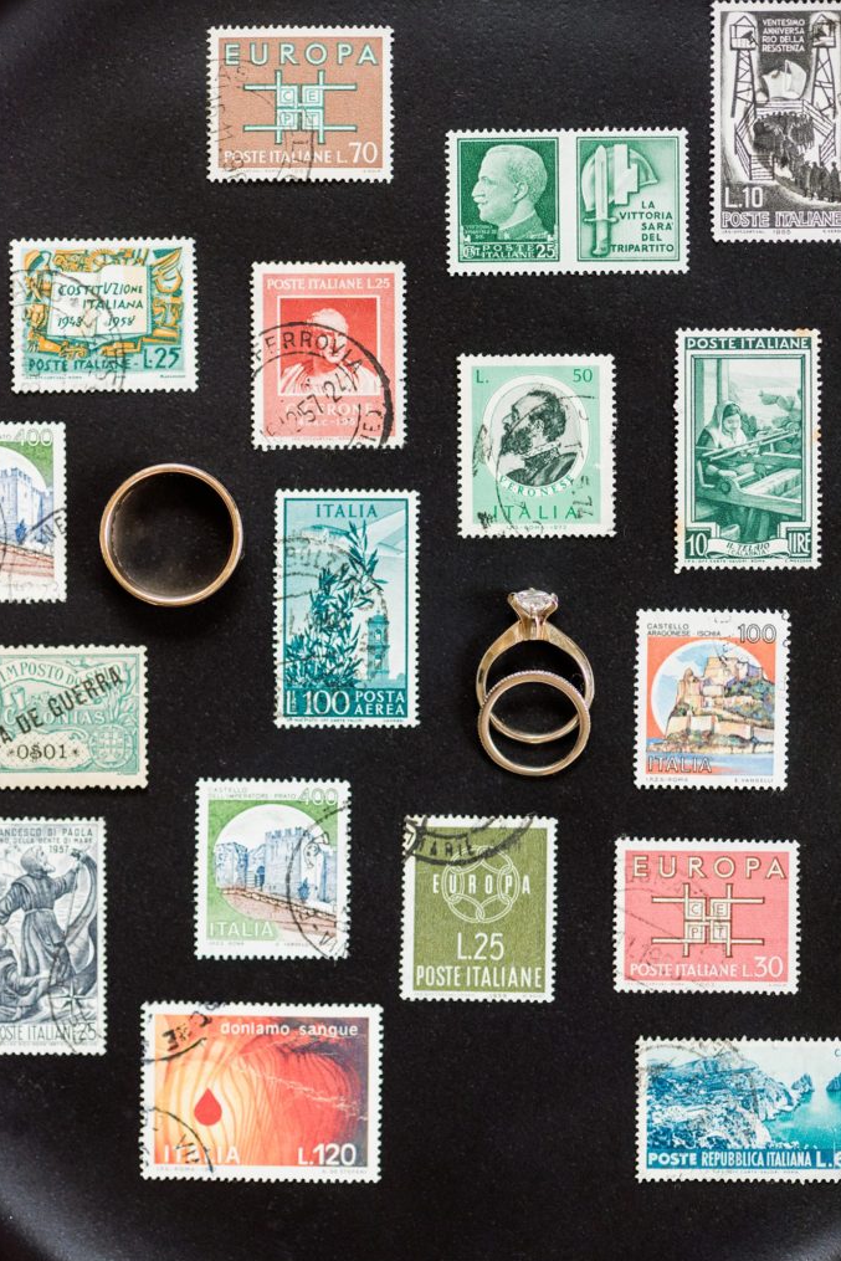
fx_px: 3713
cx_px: 421
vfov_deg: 19.3
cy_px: 635
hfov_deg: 12.9
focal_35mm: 106
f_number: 4
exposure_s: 1/250
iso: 1000
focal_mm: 105
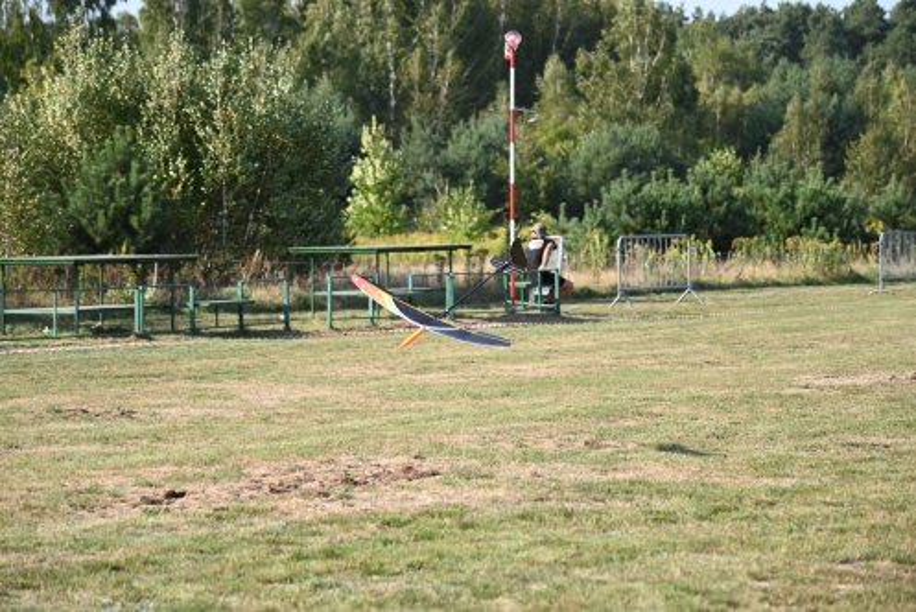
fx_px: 3819
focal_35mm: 150
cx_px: 458
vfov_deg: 9.2
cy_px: 306
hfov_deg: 13.7
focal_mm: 150
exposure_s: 1/2000
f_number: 5
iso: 640
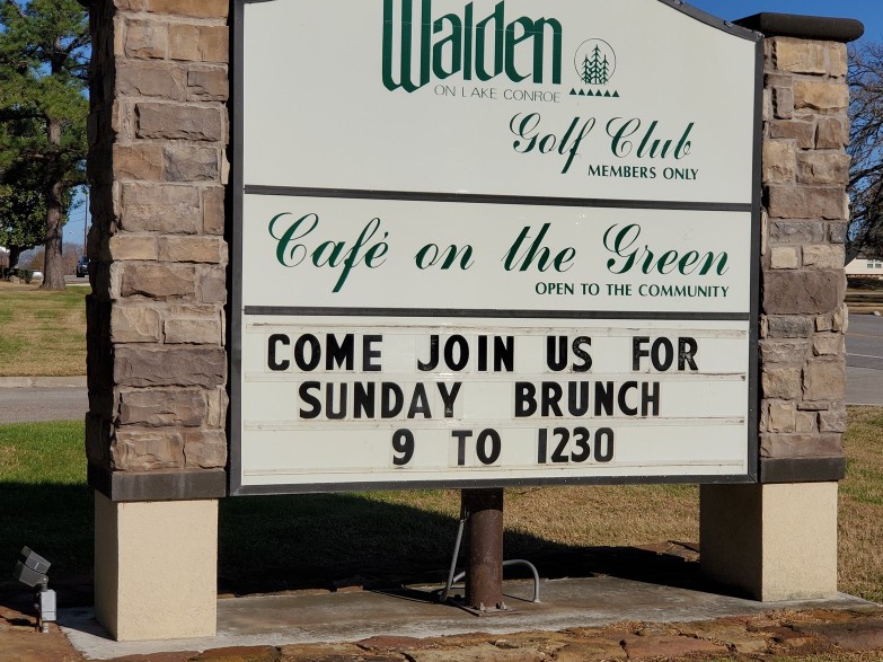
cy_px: 292
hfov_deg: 28.5
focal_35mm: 68
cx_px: 495
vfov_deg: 21.6
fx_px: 1734
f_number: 2.4
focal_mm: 6
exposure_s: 1/2359
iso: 50
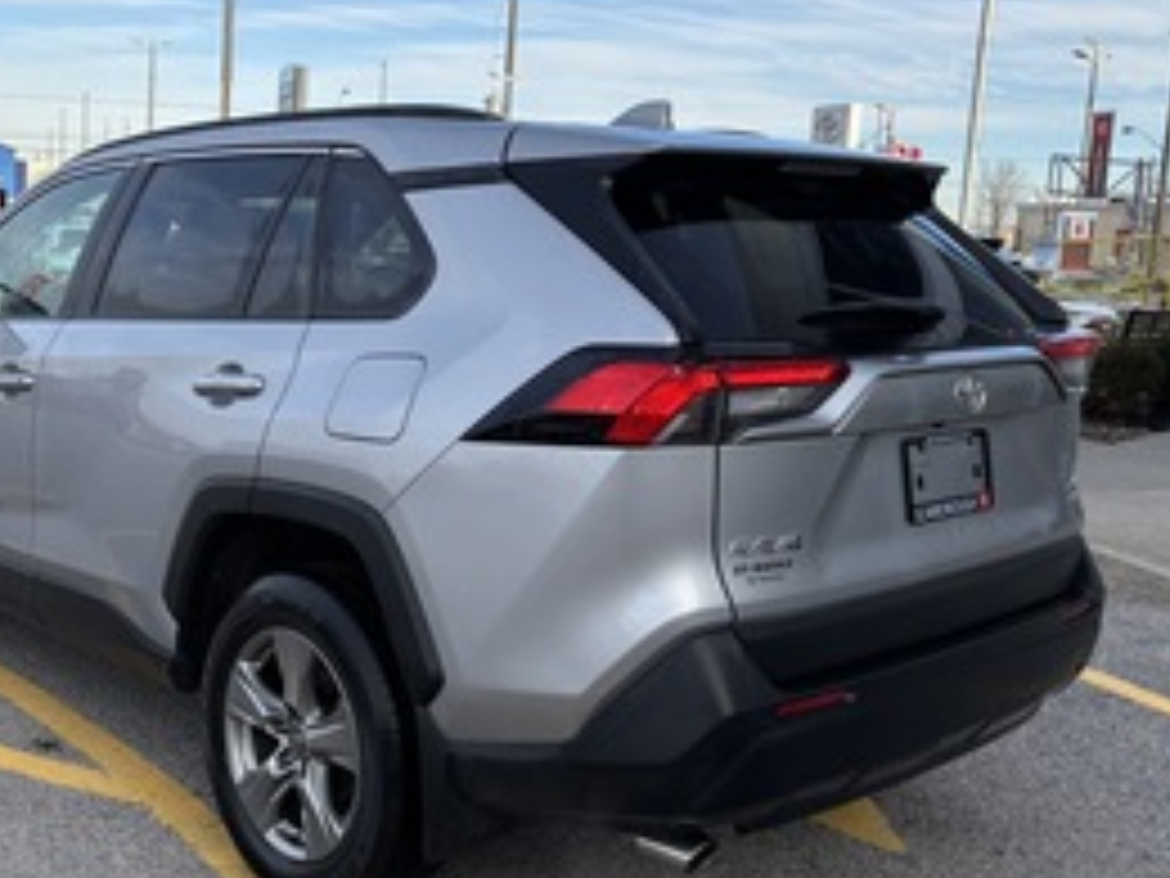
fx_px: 1420
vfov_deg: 34.3
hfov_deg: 44.3
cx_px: 410
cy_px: 416
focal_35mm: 42
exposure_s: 1/1279
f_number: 1.6
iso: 50
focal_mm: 5.96
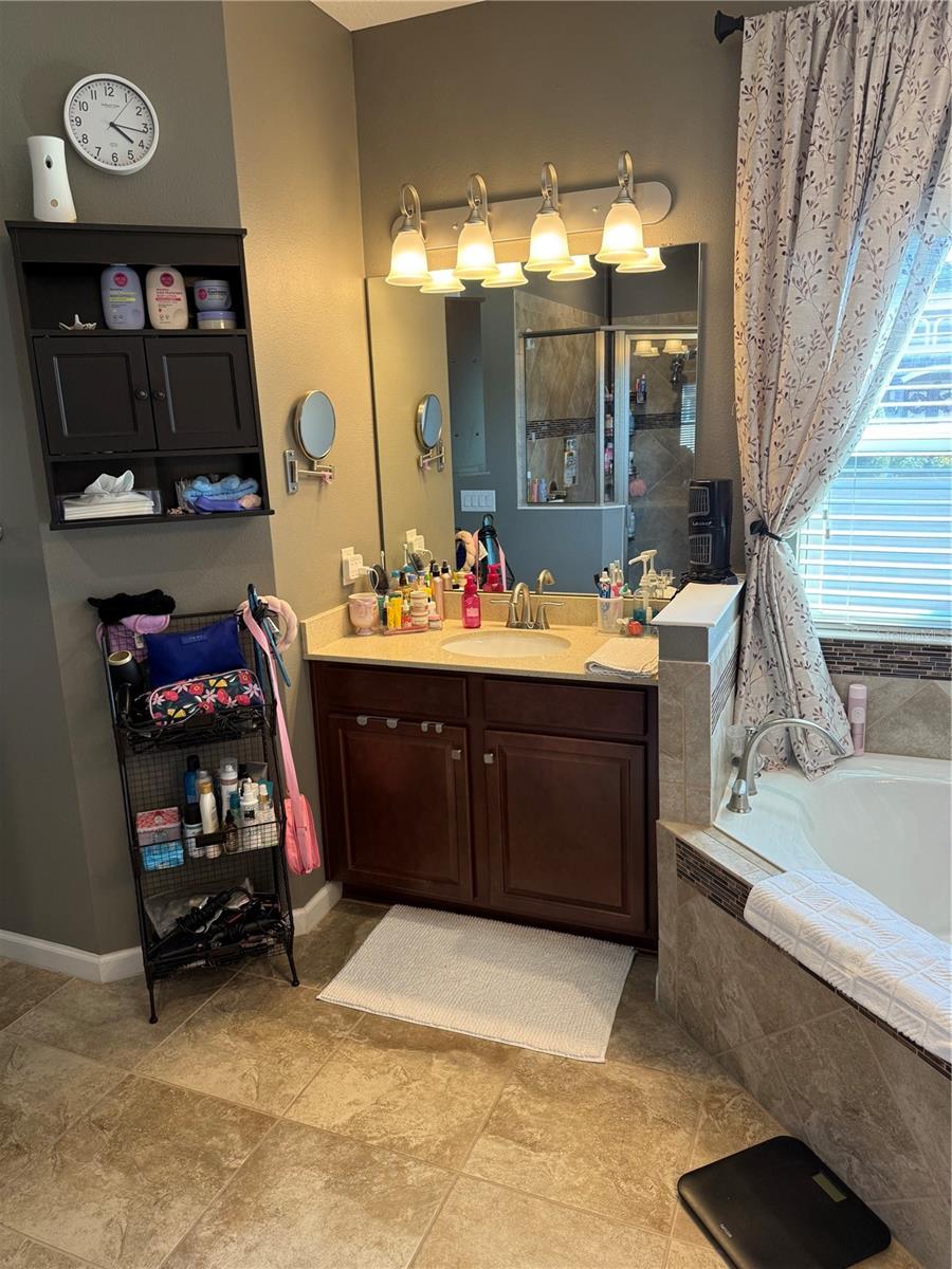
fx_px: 880
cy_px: 634
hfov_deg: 56.8
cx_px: 476
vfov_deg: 71.6
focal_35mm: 24
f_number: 1.78
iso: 100
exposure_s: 1/60
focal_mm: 6.76
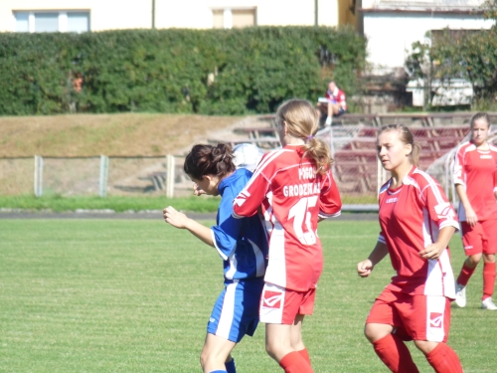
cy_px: 186
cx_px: 248
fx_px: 5556
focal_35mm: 387
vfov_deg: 3.8
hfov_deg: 5.1
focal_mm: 68.7
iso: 200
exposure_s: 1/1000
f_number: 3.7
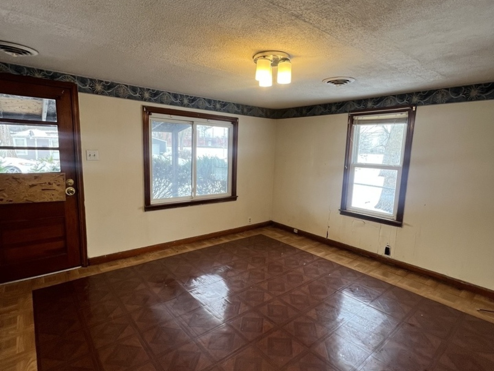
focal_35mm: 13
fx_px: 186
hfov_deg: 106.2
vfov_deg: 89.9
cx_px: 247
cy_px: 186
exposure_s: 1/120
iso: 125
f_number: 1.8
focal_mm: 1.57
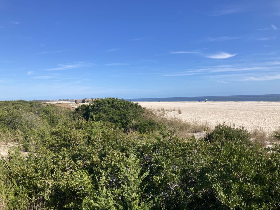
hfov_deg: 63.4
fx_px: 226
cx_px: 140
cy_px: 105
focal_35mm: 28
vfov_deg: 49.7
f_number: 1.8
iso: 20
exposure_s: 1/2315
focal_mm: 3.99
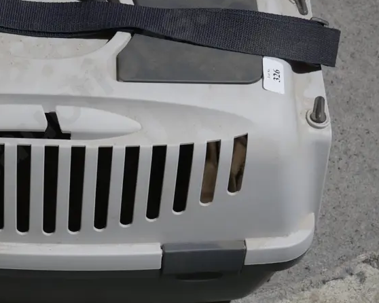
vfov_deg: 14.8
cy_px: 126
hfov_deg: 18.2
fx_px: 1166
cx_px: 41
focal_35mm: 104
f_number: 5.4
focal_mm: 29
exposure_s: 1/60
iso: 640
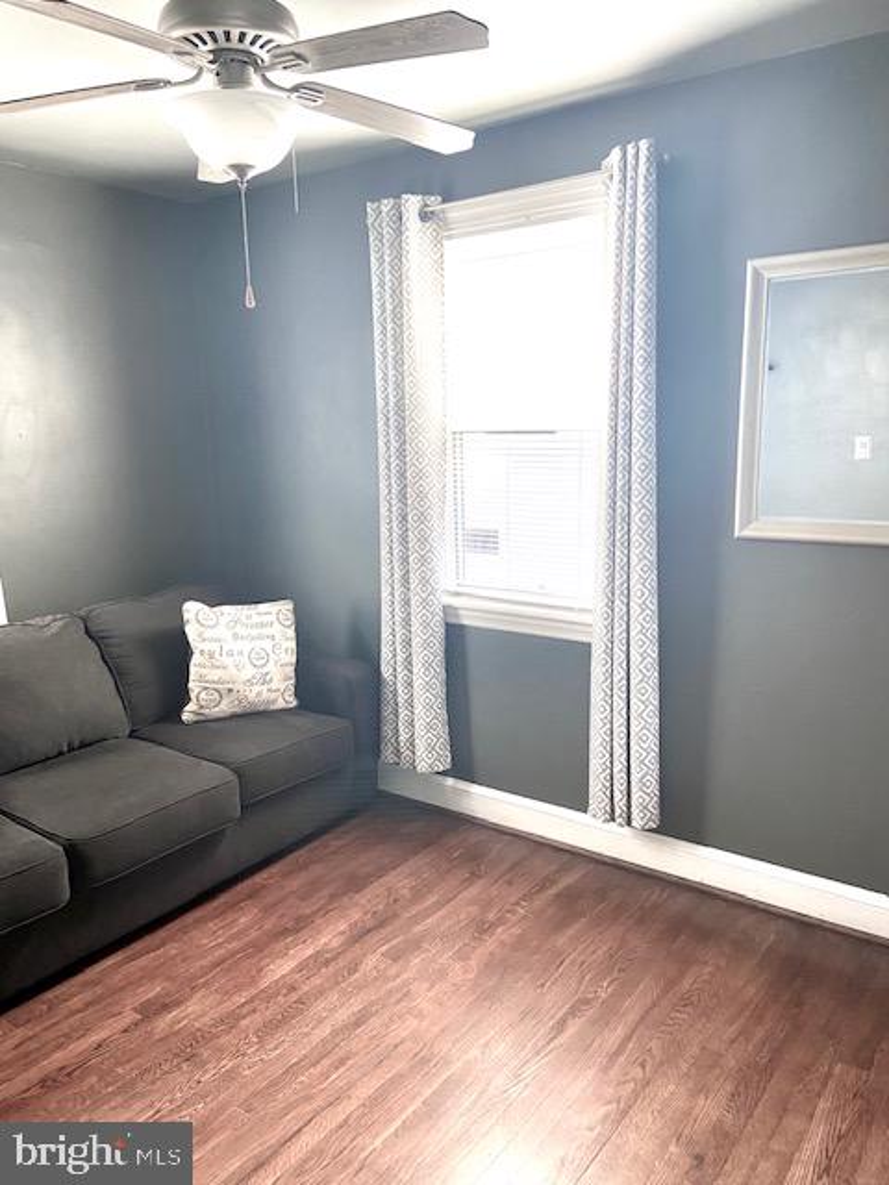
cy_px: 592
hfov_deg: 53.1
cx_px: 444
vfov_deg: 67.3
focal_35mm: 26
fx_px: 890
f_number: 1.8
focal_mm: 4.25
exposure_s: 1/60
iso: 80
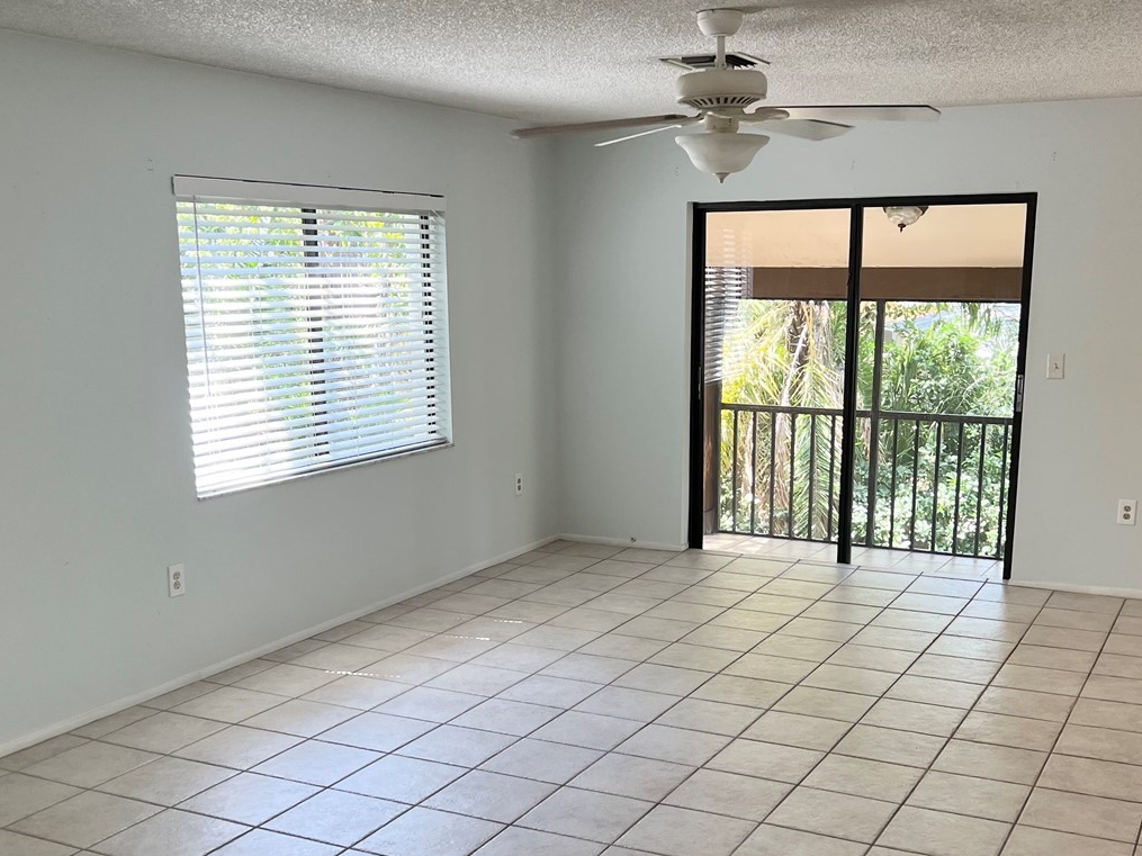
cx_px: 619
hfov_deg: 45.7
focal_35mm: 41
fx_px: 1352
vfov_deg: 34.9
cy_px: 551
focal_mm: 5.7
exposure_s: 1/120
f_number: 1.5
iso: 80
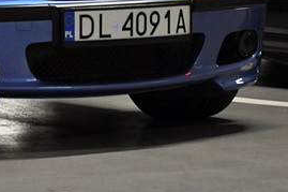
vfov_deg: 5.9
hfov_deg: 8.8
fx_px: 1855
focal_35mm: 232
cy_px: -2
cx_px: -55
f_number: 5
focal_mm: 52
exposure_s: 1/30
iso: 1400
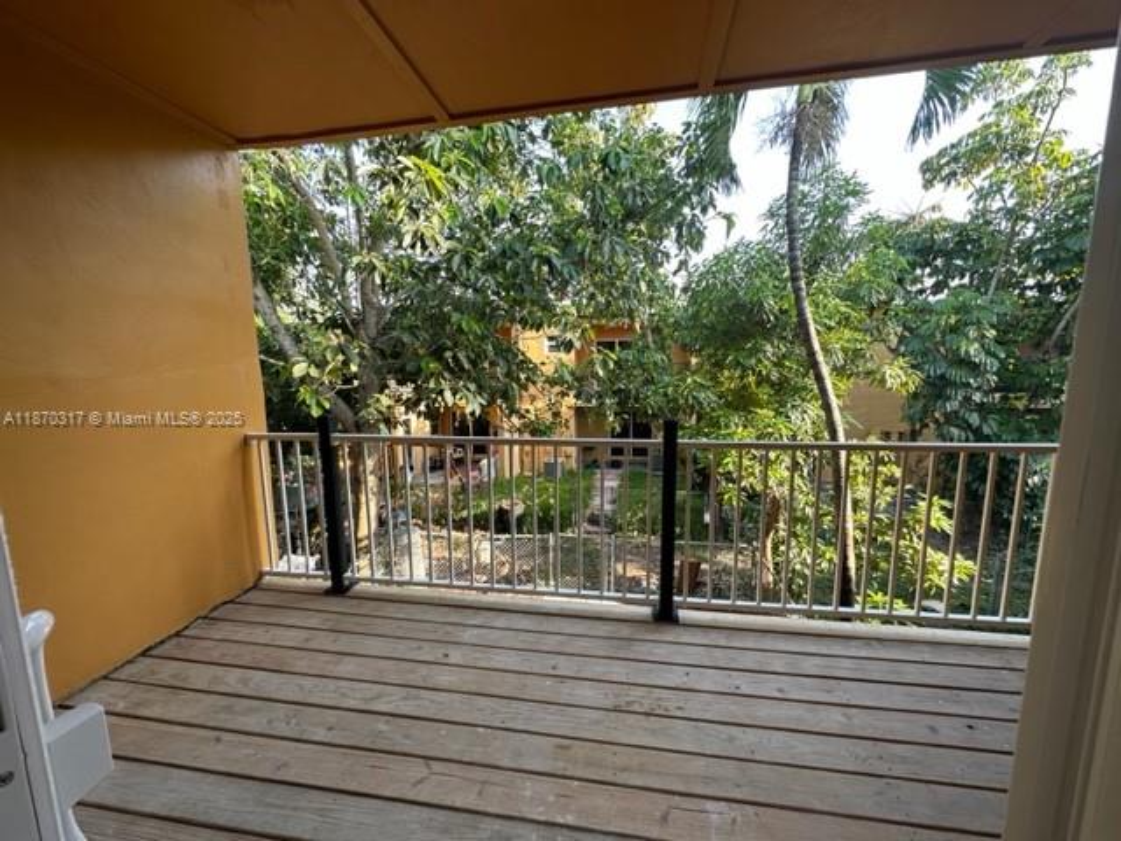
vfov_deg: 85.7
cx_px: 560
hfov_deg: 102.1
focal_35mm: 14
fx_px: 453
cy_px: 420
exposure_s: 1/99
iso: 50
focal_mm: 2.22
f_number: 2.2
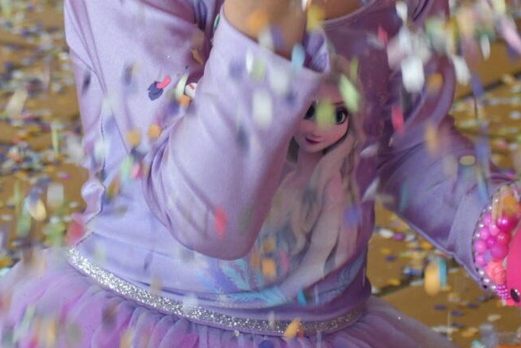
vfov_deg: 6.4
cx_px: 210
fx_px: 3083
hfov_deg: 9.7
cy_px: -161
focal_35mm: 213
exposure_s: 1/125
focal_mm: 48
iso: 800
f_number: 4.5
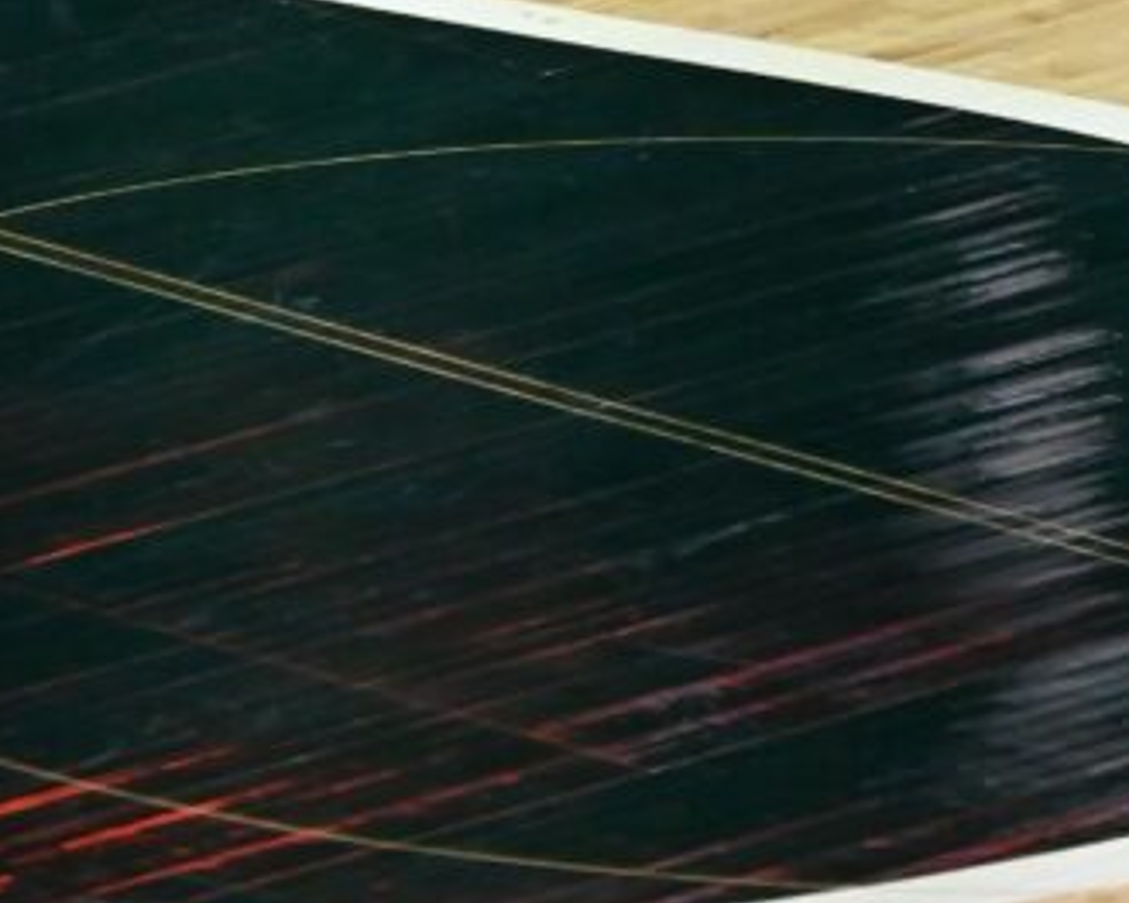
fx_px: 19541
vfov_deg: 2.6
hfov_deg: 3.3
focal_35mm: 585
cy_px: -64
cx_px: 1616
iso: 5000
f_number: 6.3
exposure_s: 1/1000
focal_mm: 200
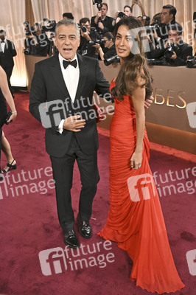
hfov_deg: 37.8
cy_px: 148
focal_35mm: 35
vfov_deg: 54.5
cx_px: 98
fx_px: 286
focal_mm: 35
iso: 2500
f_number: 5.6
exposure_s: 1/320
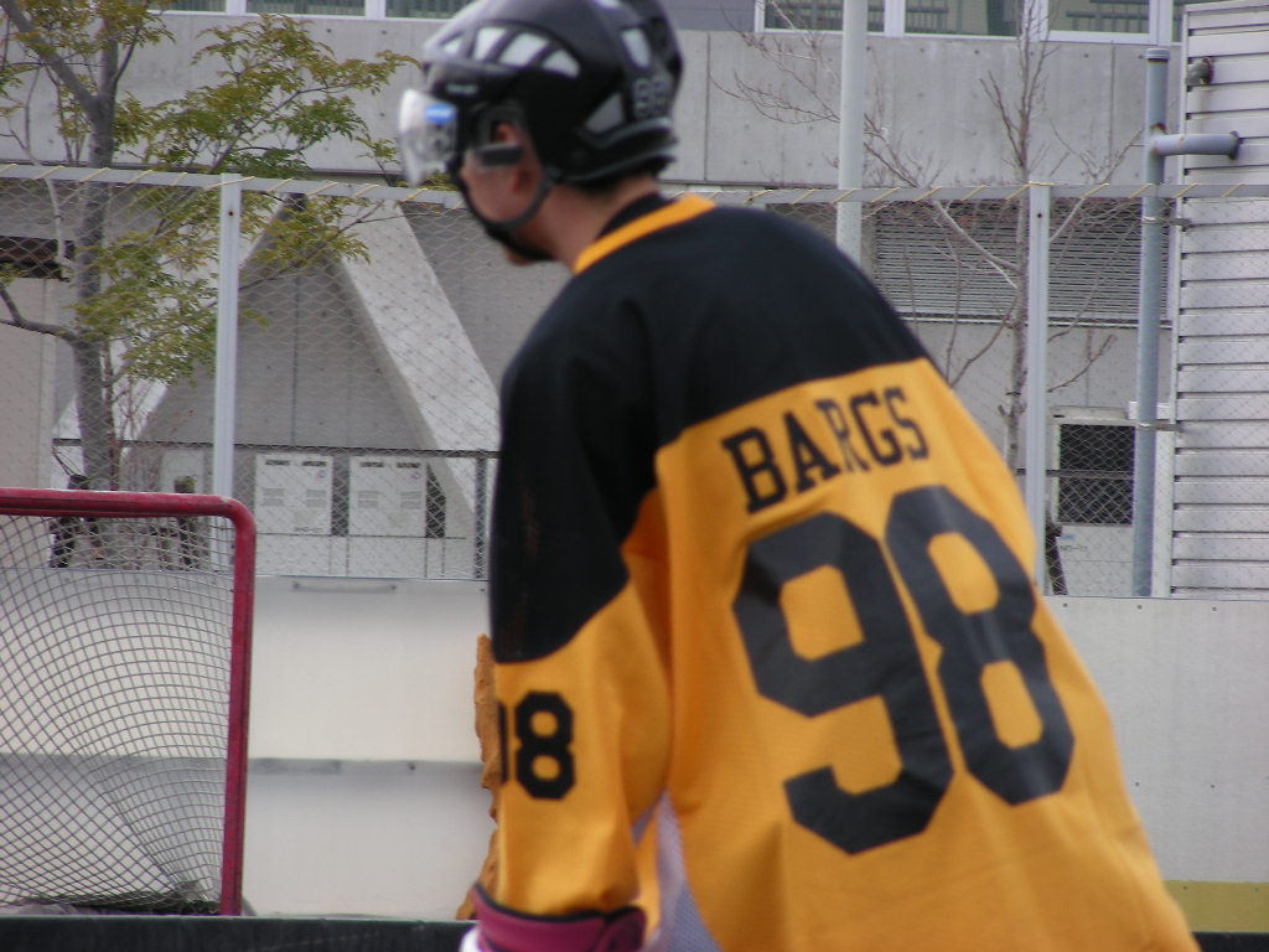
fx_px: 11328
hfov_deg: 6.4
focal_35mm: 309
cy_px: 476
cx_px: 634
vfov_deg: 4.8
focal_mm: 51.6
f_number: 4
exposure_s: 1/200
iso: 50
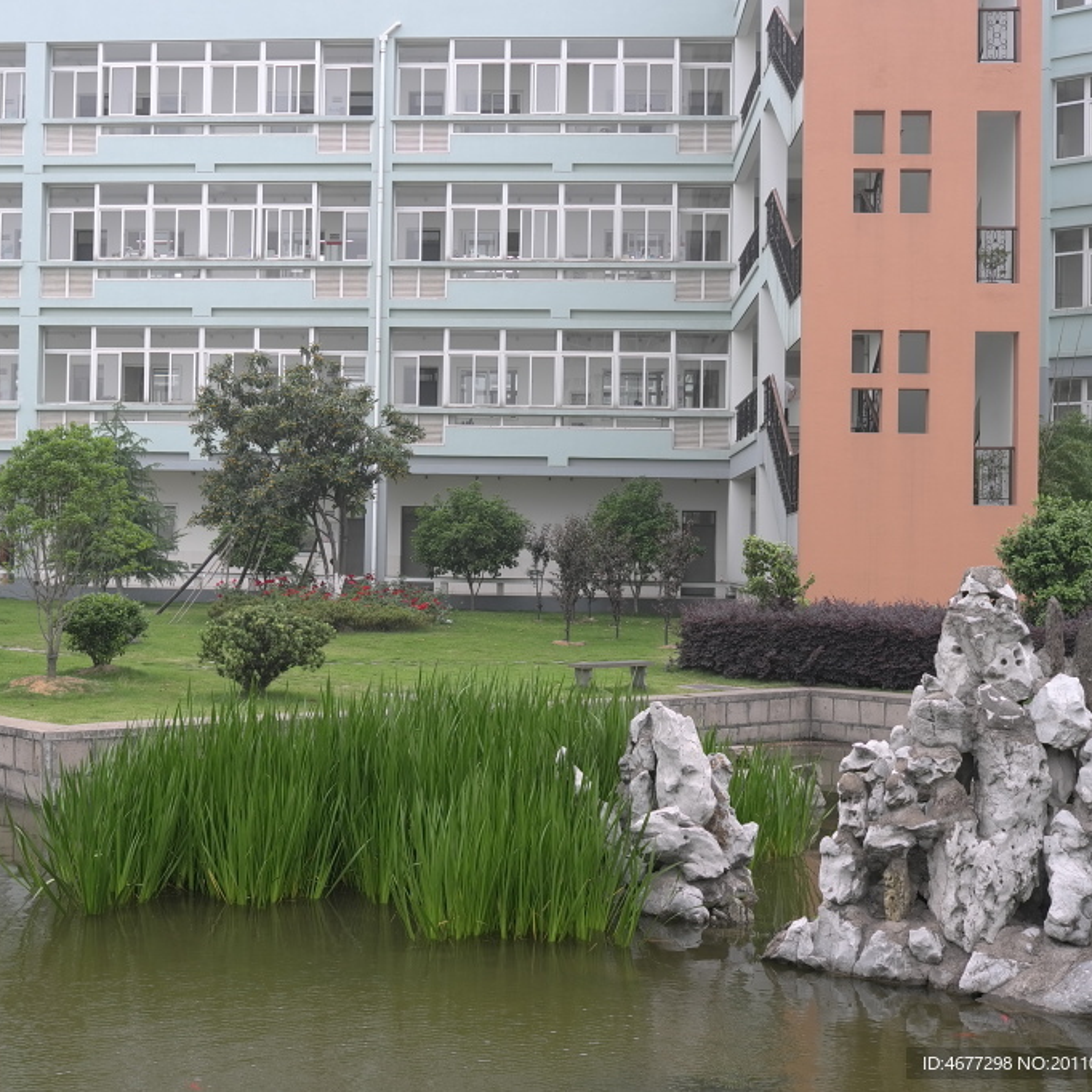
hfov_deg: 36.7
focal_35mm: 46
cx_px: 456
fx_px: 1642
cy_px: 547
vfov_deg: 36.8
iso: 100
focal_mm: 24
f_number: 5.6
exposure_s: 1/60
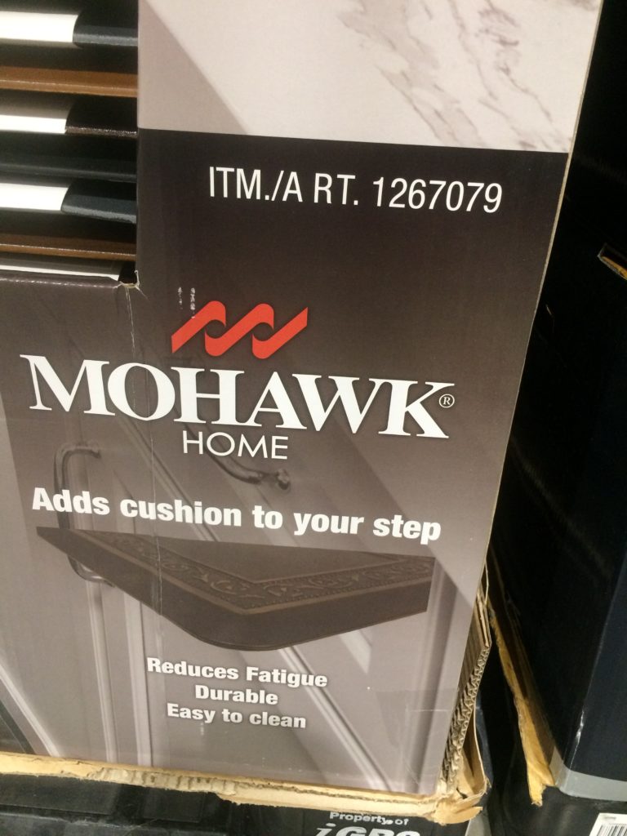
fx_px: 700
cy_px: 418
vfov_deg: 61.7
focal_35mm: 29
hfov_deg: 48.2
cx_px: 314
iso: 250
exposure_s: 1/33
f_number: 2.2
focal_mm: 4.15
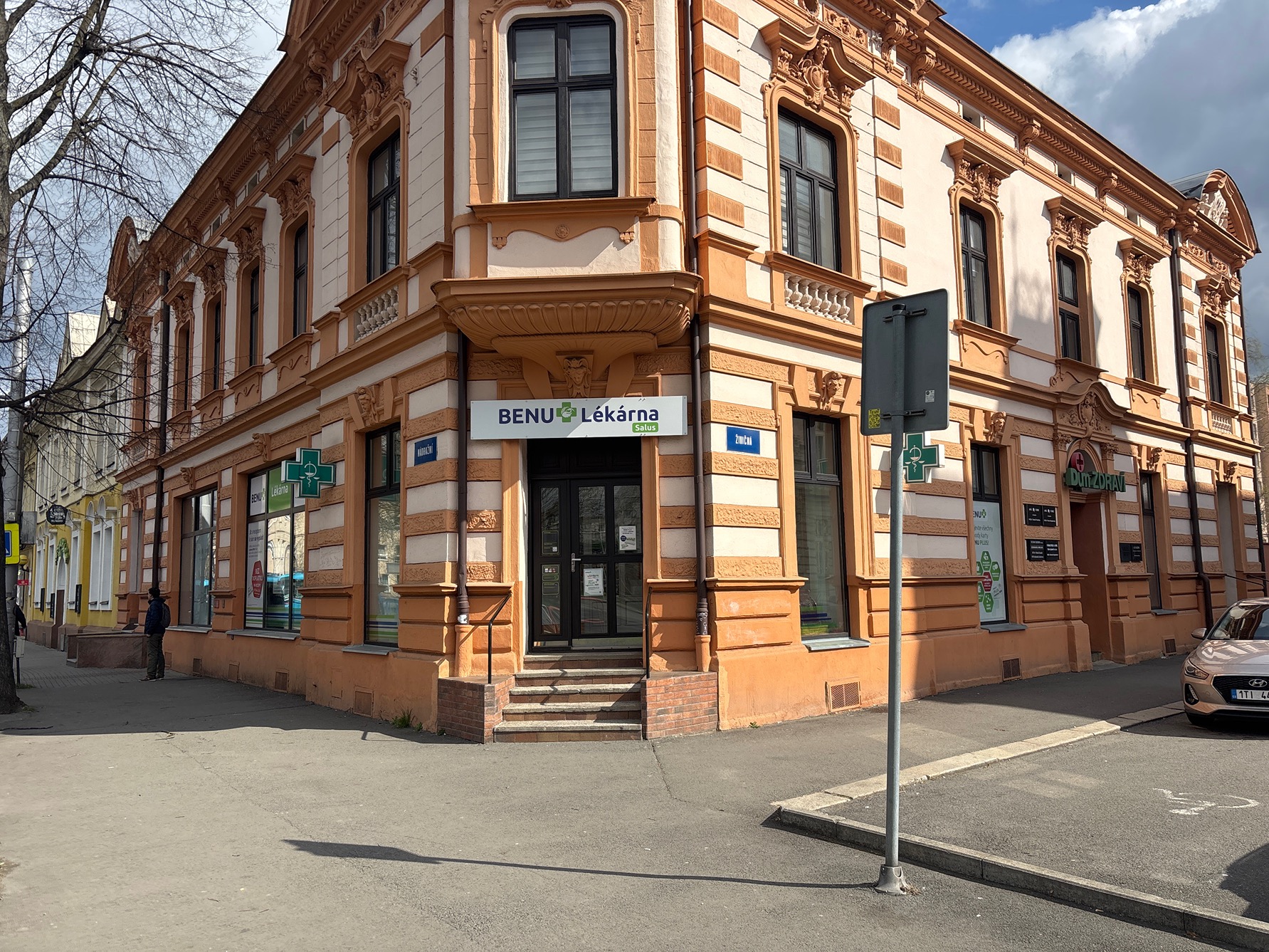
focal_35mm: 26
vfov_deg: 53.1
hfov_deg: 67.3
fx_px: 953
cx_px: 634
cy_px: 476
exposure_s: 1/3534
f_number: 1.6
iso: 50
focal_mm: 5.96
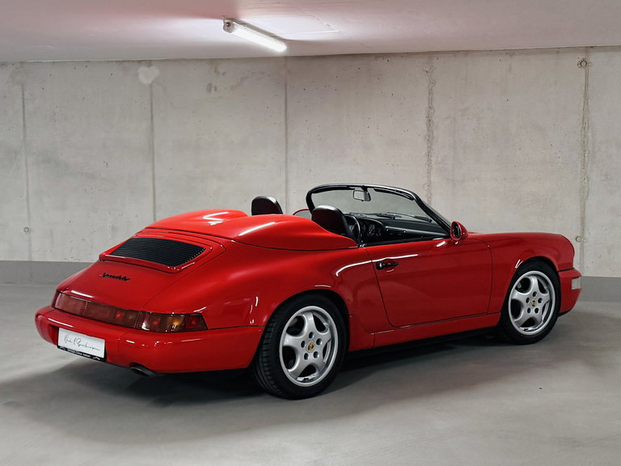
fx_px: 431
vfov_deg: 56.8
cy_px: 233
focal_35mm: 24
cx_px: 310
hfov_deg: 71.6
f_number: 1.78
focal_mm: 6.76
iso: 250
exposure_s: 1/100
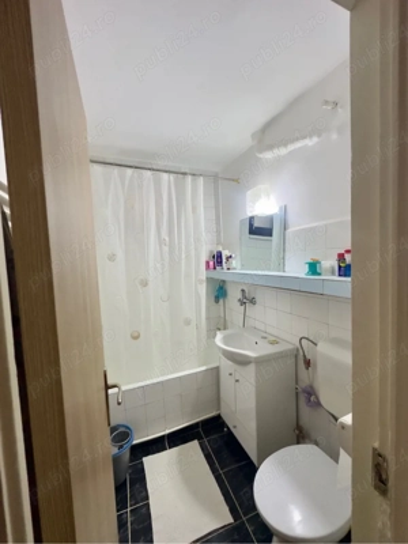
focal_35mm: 14
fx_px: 220
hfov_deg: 85.7
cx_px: 204
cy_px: 272
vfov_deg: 102.1
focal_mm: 2.22
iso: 320
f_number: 2.2
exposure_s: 1/50
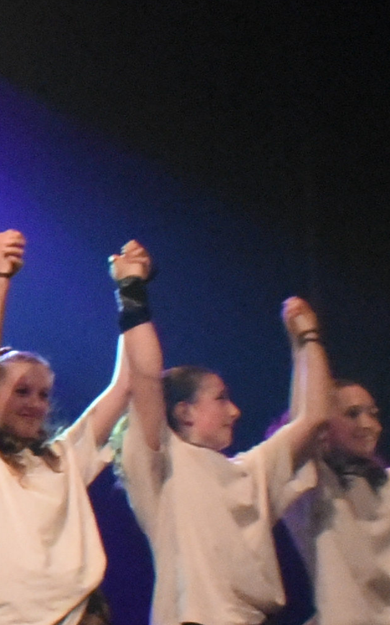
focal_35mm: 122
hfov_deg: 9.0
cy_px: 454
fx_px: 2077
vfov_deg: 17.0
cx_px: -728
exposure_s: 1/320
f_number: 13
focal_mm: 20
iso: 12800
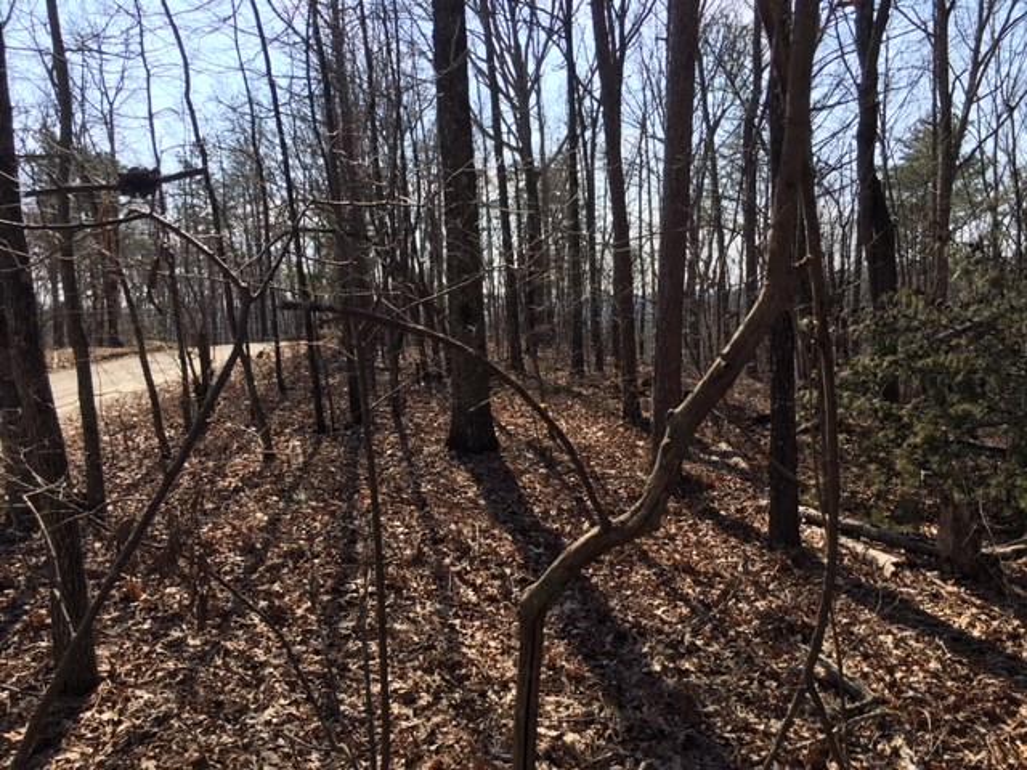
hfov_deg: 61.7
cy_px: 385
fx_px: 860
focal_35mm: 29
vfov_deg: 48.2
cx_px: 514
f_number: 2.2
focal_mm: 4.15
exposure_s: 1/725
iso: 25
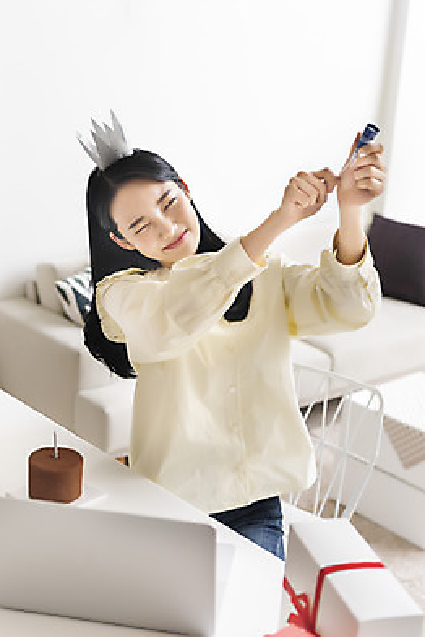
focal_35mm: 51
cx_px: 215
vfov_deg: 38.9
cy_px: 317
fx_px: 901
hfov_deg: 26.5
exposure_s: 1/100
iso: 200
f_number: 2.8
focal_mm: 50
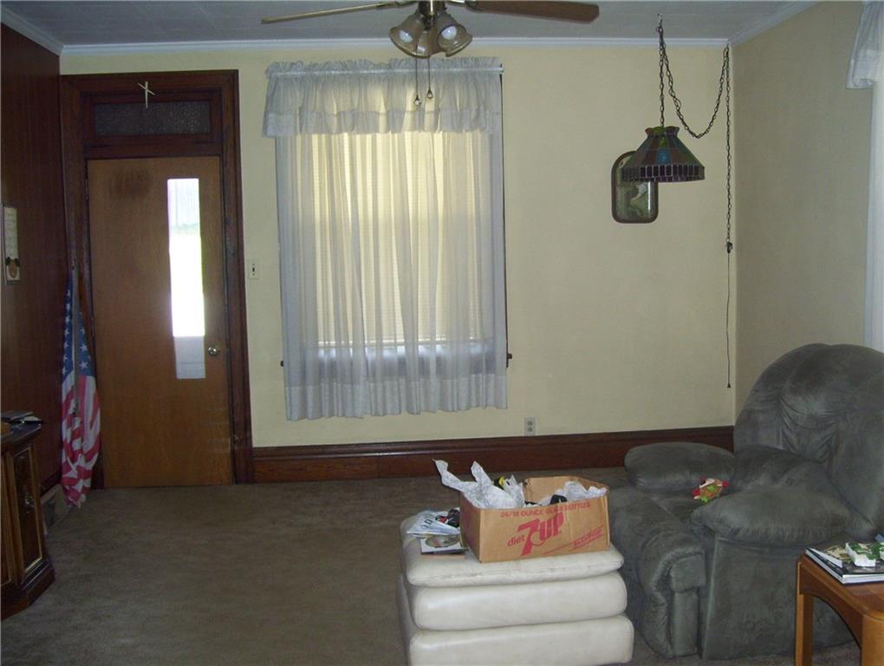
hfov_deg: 51.3
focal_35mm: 36
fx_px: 921
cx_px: 442
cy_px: 333
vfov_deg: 39.7
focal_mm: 6
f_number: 2.7
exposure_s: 1/60
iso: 200
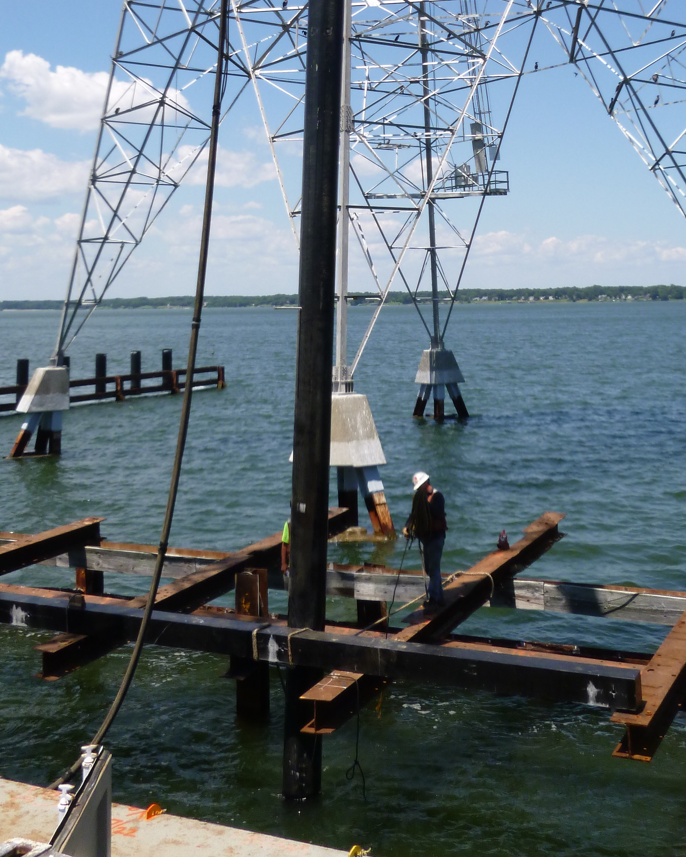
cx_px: 349
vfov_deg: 38.8
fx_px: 1142
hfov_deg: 33.4
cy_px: 117
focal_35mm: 45
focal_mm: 4.5
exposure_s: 1/500
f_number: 3.9
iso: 100
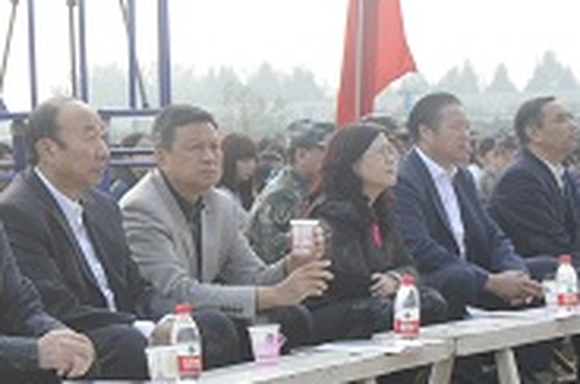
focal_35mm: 132
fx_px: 2123
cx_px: -288
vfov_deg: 10.3
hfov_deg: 14.5
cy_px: 150
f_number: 6.3
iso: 320
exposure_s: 1/200
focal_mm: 38
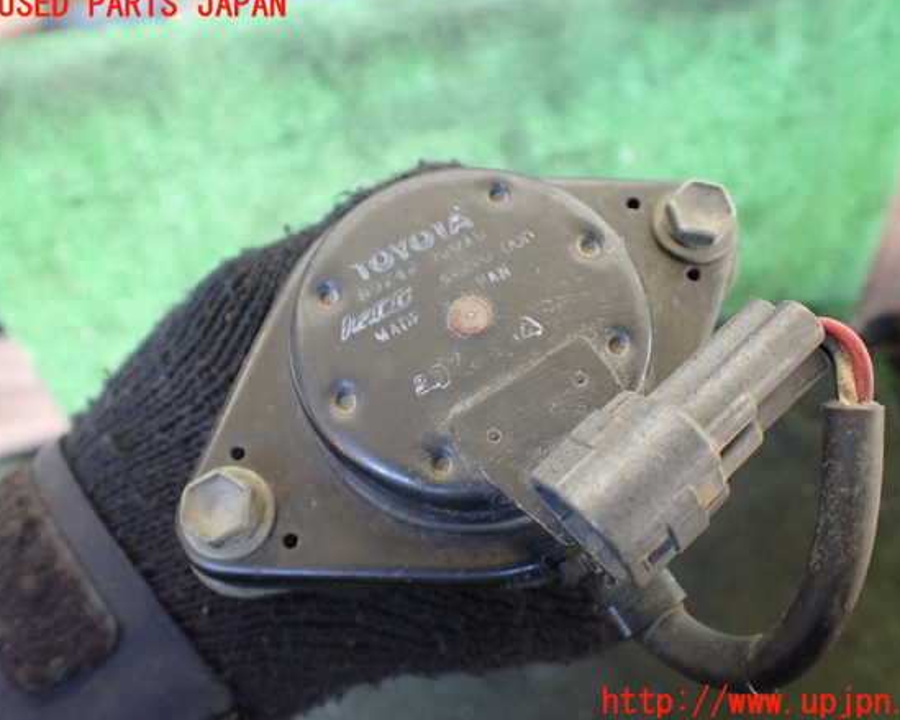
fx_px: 852
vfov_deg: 45.8
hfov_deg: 55.6
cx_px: 480
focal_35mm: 32
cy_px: 354
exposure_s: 1/60
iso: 800
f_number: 2.3
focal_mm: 5.4
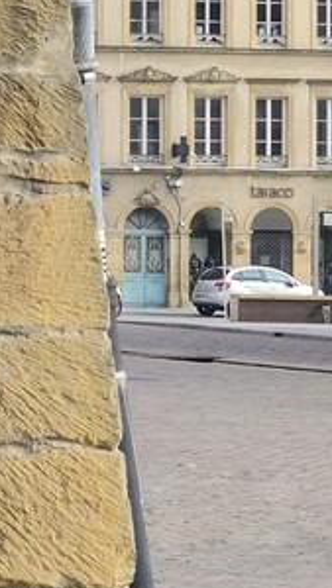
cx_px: -595
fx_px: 2970
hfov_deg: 6.0
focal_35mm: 190
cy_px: -10
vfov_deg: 11.2
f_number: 8
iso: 200
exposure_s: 1/200
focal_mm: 34
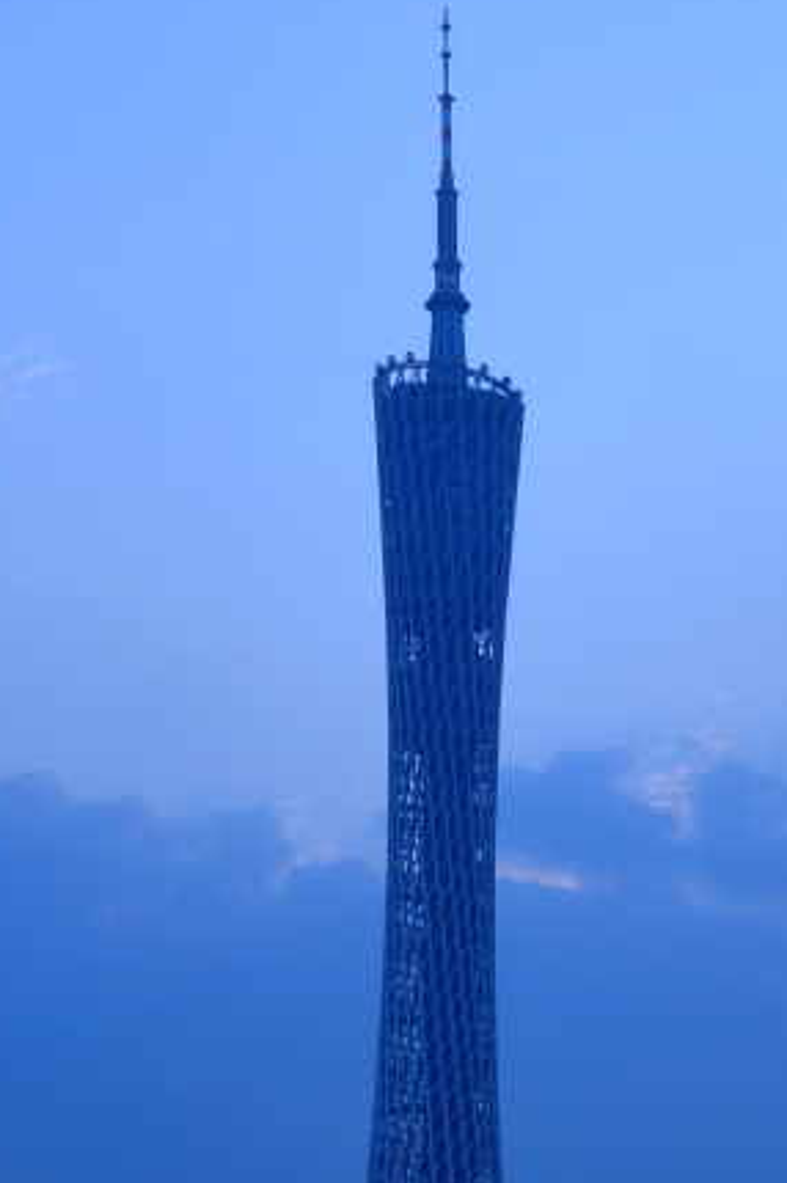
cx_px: 638
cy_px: 1235
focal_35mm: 100
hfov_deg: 13.6
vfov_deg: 19.7
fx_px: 3284
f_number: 10
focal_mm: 28
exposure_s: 1/30
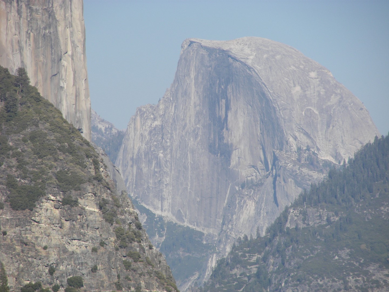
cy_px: 146
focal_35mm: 432
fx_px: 4855
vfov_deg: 3.4
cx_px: 194
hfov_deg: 4.6
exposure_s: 1/500
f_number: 5
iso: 64
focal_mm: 72
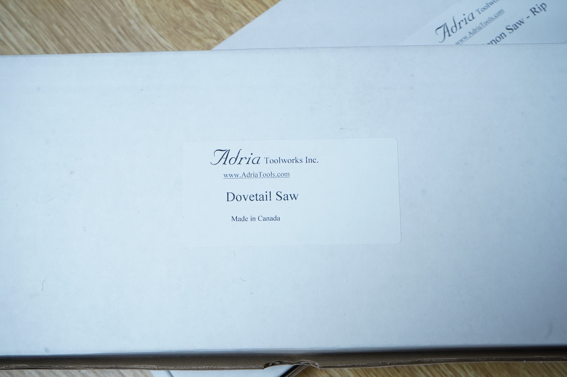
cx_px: 284
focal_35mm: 45
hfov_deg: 43.6
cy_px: 188
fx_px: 708
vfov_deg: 29.8
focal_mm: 45
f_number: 8
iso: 2500
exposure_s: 1/100
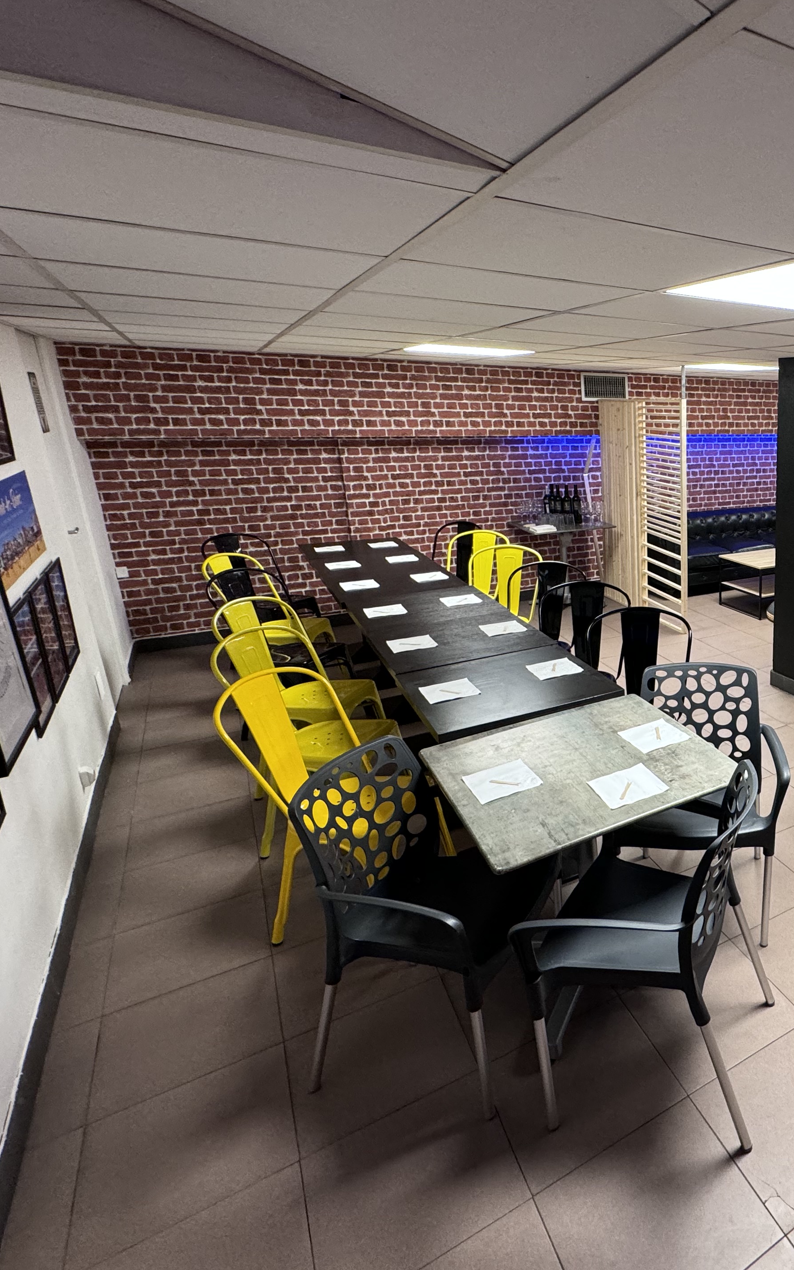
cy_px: 620
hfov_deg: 48.3
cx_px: 777
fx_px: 727
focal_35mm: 21
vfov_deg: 82.3
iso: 200
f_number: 2.2
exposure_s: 1/50
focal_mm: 2.22
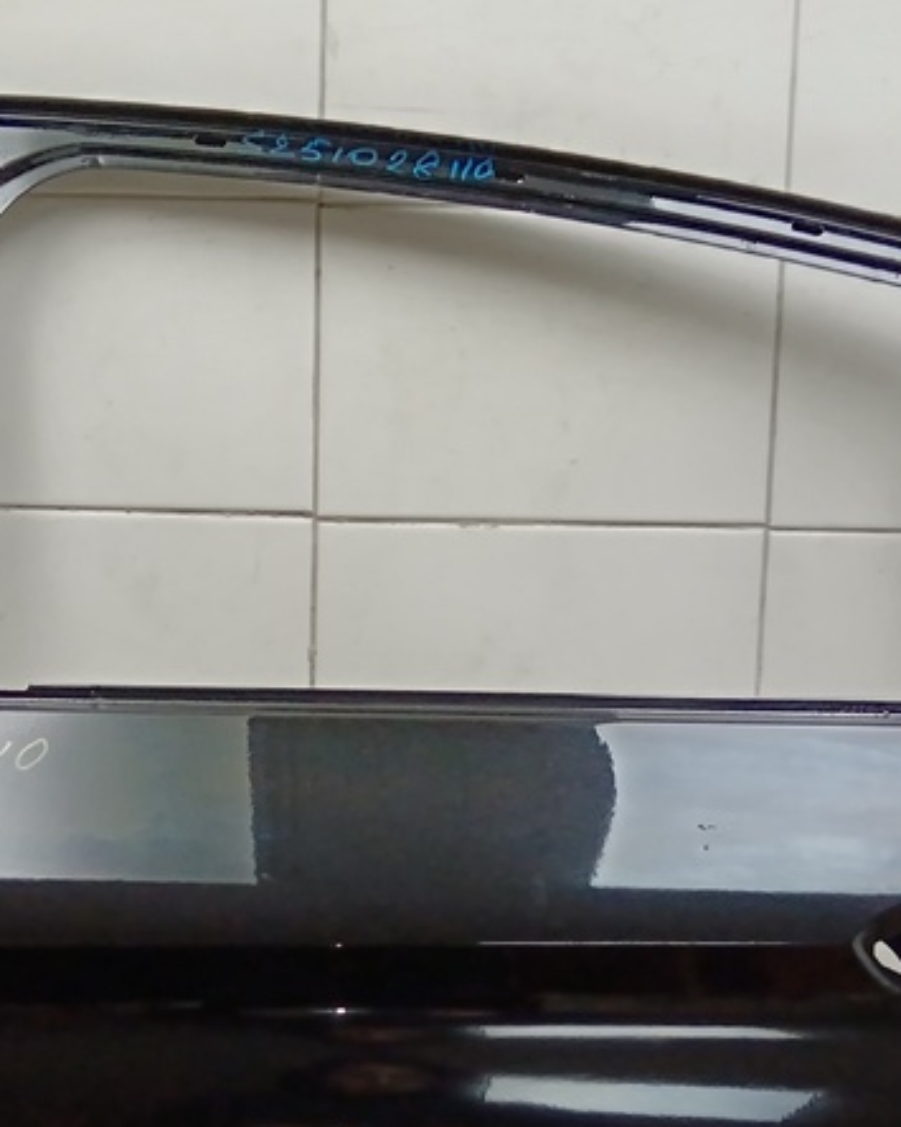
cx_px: 368
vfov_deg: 24.8
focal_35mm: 76
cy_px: 827
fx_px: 2534
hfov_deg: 20.1
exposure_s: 1/100
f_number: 1.9
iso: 373
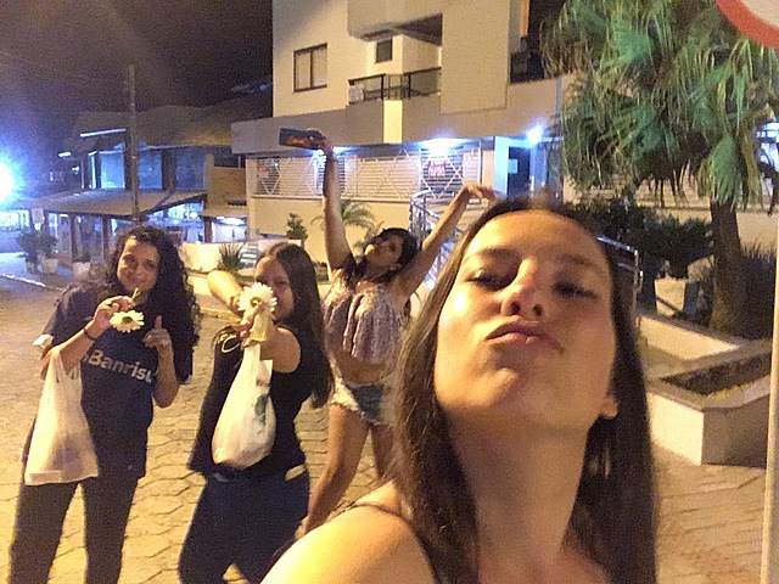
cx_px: 390
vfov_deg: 45.4
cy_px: 292
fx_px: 698
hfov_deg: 58.4
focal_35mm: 31
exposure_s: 1/15
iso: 1000
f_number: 2.4
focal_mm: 2.15
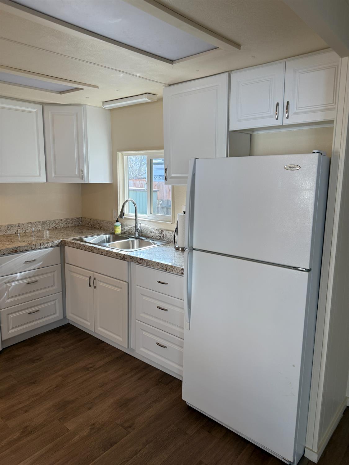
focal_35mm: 24
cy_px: 232
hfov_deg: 56.8
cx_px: 174
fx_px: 322
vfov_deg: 71.6
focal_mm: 6.76
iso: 125
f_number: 1.78
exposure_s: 1/224
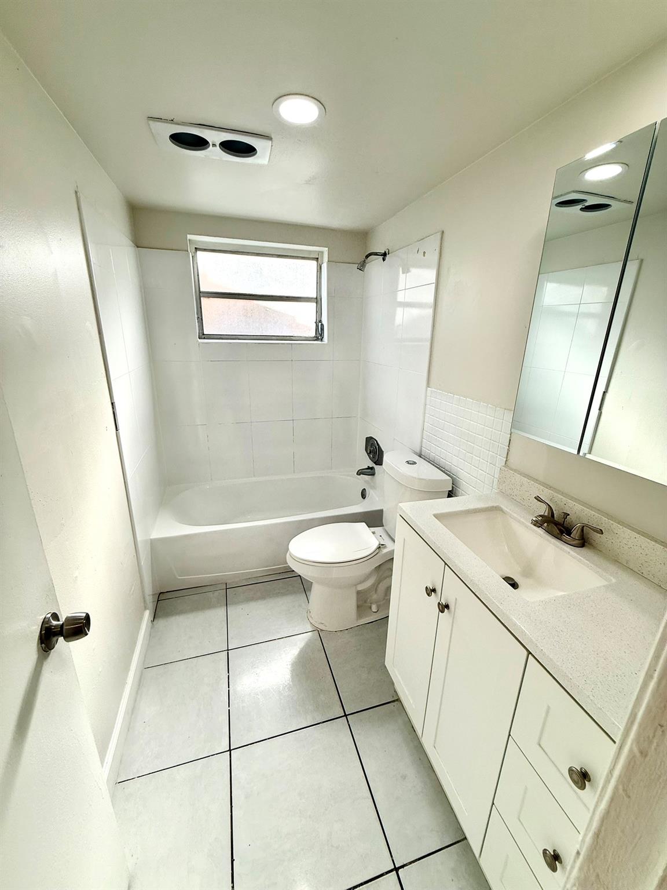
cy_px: 445
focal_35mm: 14
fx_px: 360
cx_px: 334
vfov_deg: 102.1
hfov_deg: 85.7
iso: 64
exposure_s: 1/398
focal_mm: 2.22
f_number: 2.2
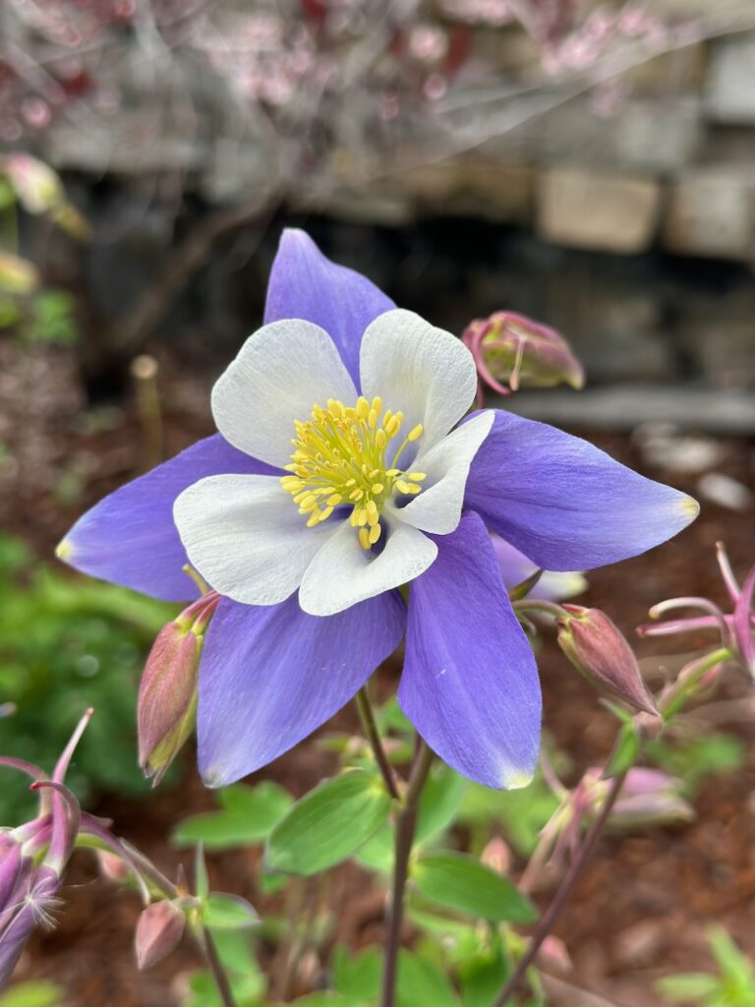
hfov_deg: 30.3
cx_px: 378
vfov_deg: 39.7
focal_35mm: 48
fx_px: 1396
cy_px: 504
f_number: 1.78
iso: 80
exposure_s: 1/218
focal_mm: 6.86
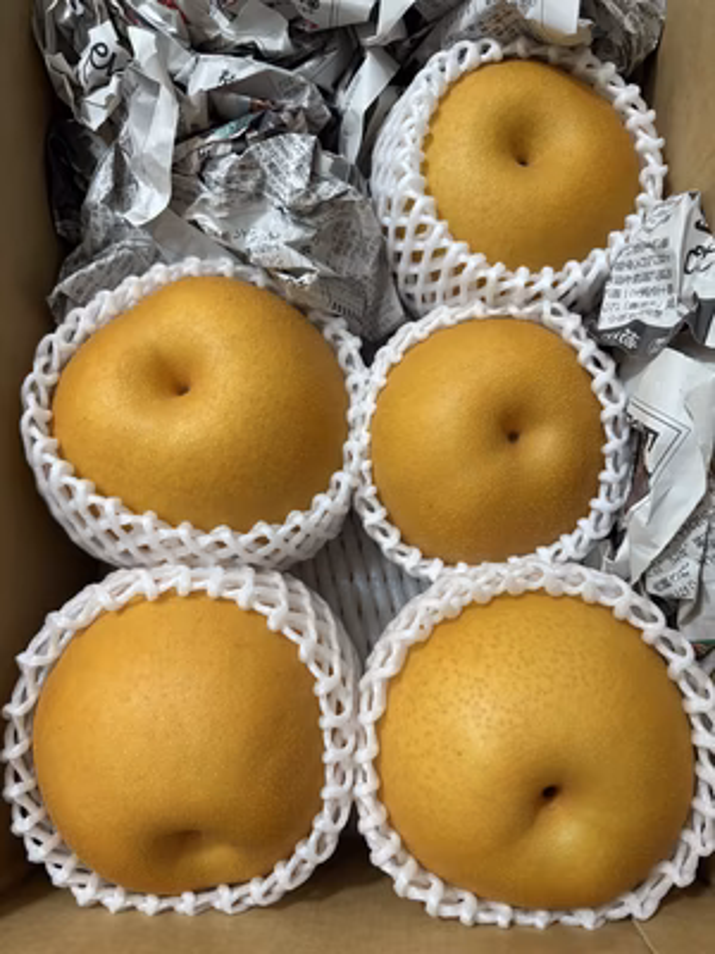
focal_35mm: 26
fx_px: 716
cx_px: 358
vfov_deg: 67.3
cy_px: 477
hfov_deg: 53.1
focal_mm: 5.96
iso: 250
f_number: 1.6
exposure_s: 1/60
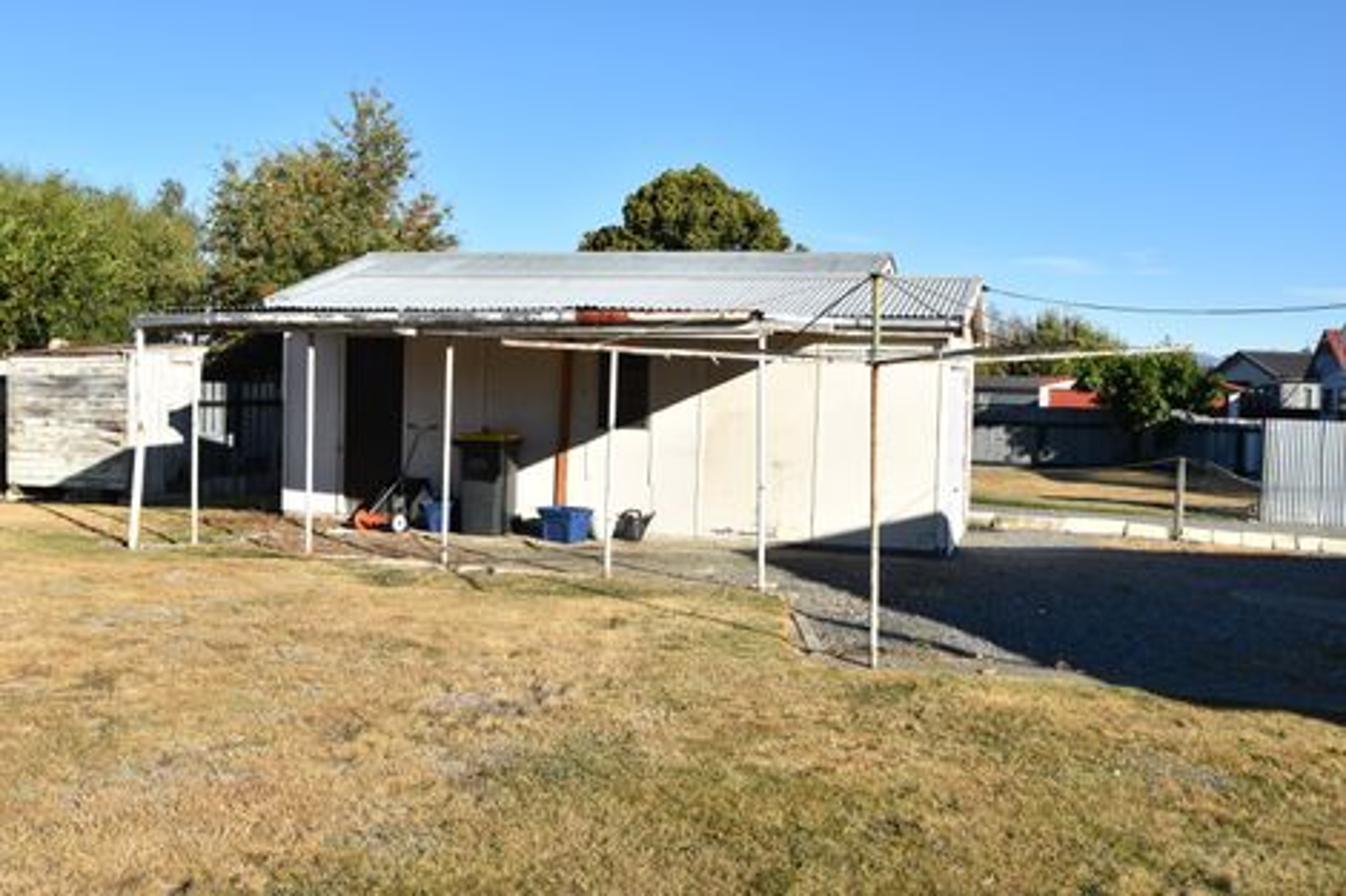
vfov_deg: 36.8
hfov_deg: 53.1
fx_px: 1345
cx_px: 673
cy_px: 448
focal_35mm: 36
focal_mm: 24
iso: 200
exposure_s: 1/400
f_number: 10
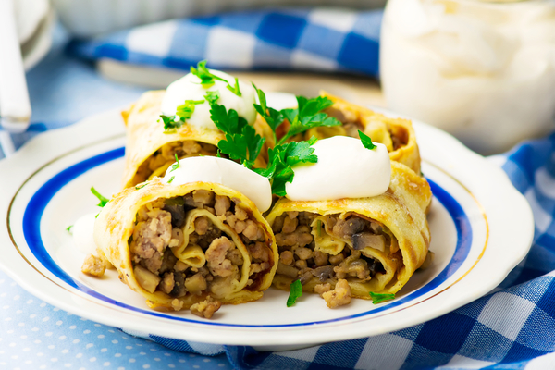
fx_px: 2428
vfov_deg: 8.7
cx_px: 278
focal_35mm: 158
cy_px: 185
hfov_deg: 13.0
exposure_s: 1/125
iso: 100
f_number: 5.6
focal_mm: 105
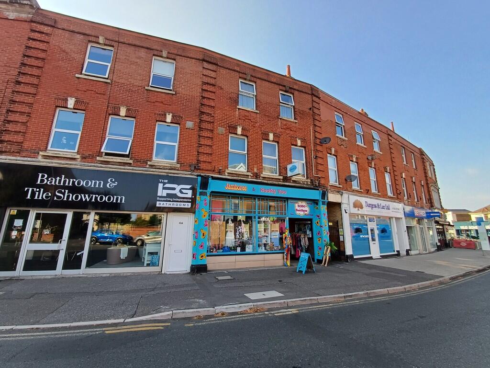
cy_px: 184
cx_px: 245
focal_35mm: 16
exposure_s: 1/390
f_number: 2.2
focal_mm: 1.64
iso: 40
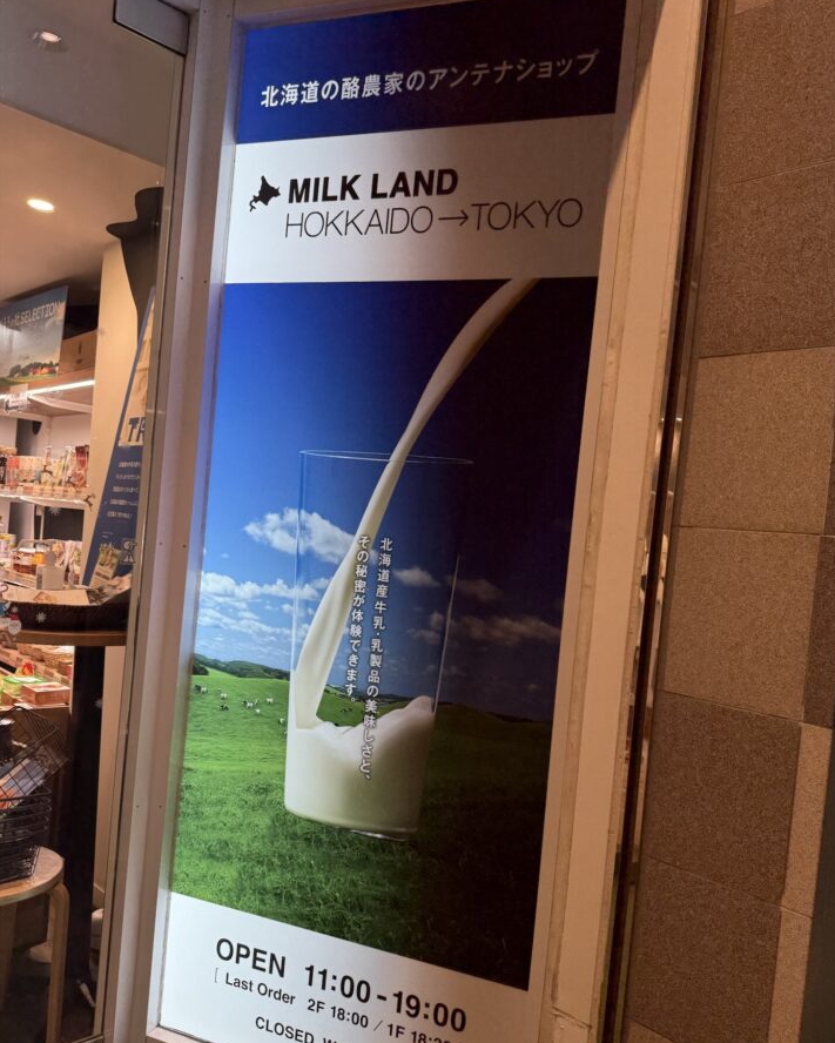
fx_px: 834
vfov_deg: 63.9
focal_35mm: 27
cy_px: 571
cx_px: 447
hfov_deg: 53.2
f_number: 1.78
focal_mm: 6.76
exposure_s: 1/121
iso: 64
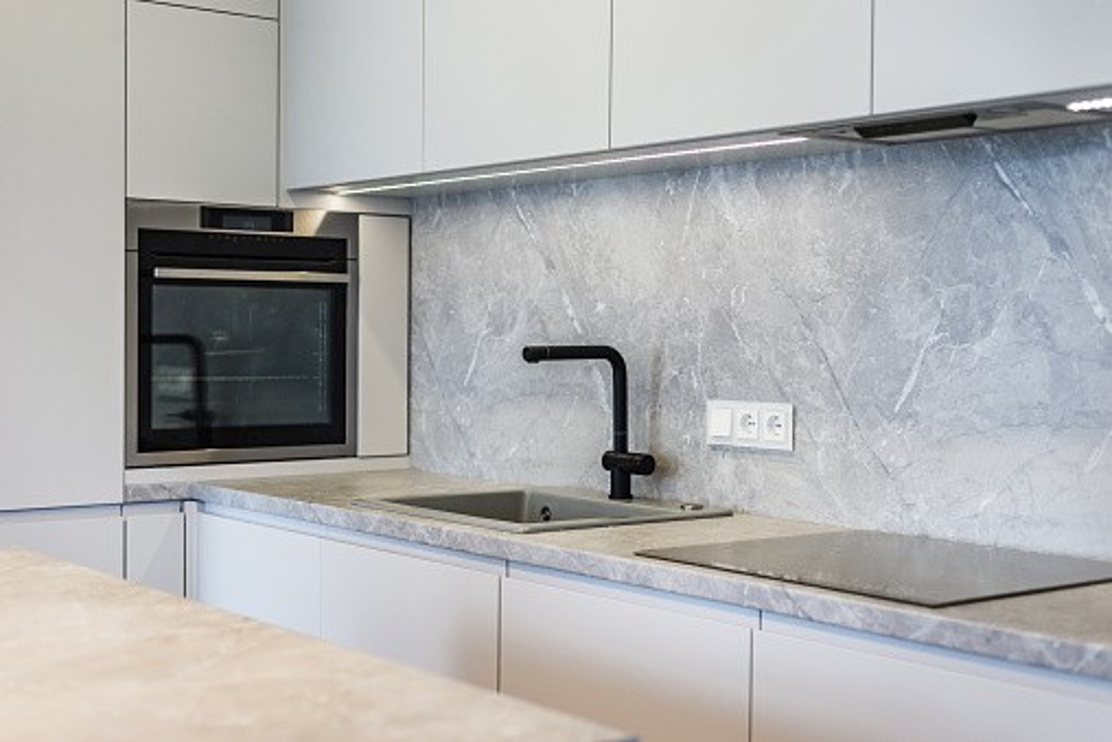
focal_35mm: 50
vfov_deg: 27.0
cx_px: 556
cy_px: 371
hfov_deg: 39.6
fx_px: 1545
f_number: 2.8
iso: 1000
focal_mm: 50
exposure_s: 1/800
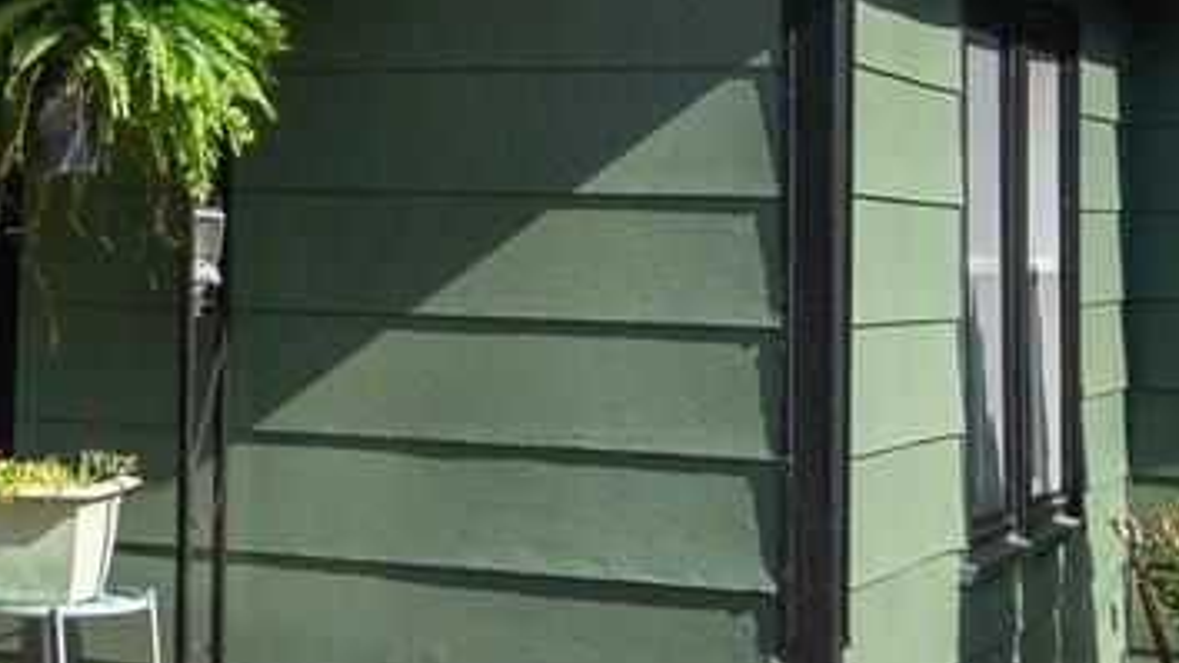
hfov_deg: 19.5
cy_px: 107
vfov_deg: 12.0
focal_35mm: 100
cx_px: -413
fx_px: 3127
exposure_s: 1/2500
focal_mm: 16.5
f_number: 8
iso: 320
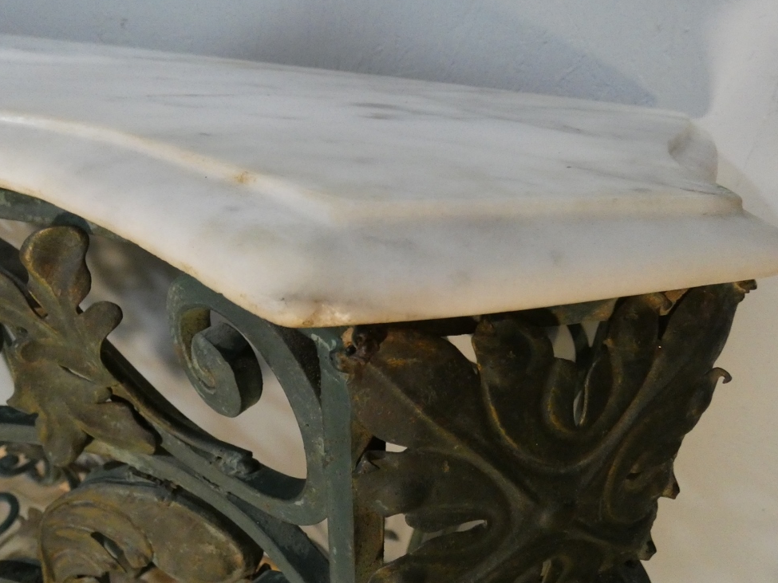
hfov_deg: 79.0
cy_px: 282
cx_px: 373
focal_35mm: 21
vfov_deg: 63.4
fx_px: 472
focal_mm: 3.6
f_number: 2.8
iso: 1000
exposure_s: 1/125
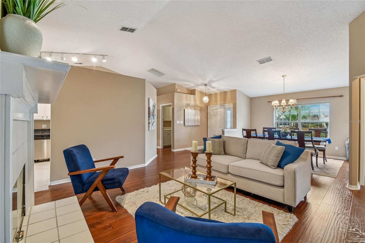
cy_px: 122
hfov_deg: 100.4
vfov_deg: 77.3
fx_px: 152
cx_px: 182
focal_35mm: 15
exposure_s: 1/2.5
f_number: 7.1
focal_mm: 10
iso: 100
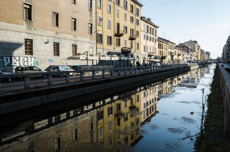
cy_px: 76
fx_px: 172
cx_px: 115
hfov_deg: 67.5
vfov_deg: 47.7
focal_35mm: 27
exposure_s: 1/80
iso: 200
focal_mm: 18
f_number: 14
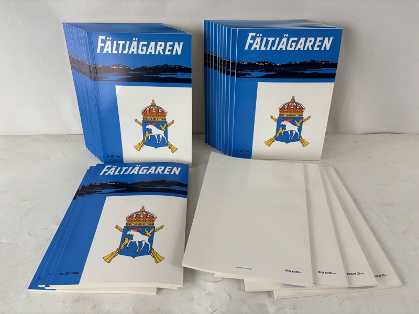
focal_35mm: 26
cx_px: 210
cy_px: 157
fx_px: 315
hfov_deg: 67.3
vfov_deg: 53.1
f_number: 1.6
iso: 40
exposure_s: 1/200
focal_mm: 5.96
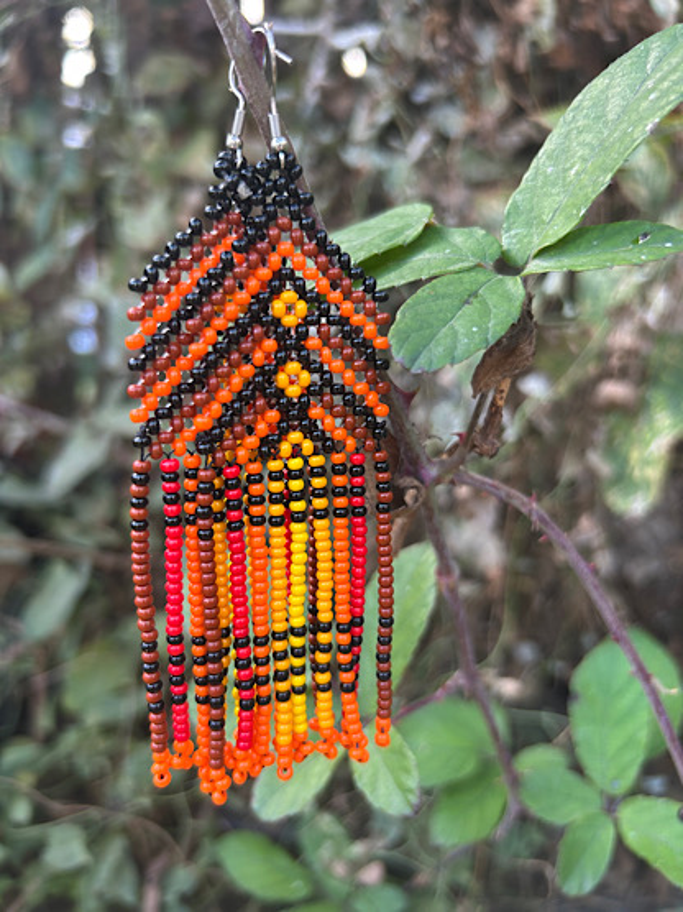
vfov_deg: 67.3
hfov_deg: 53.0
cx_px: 342
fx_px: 684
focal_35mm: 26
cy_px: 456
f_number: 1.5
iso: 80
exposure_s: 1/121
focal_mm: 5.7
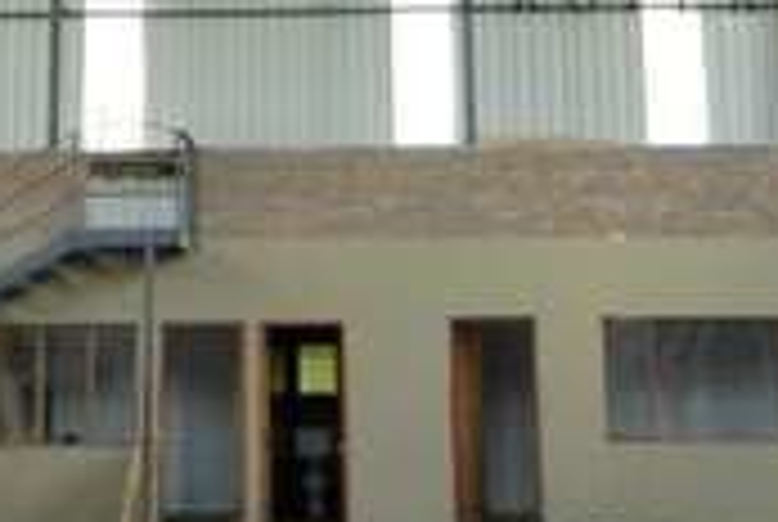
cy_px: 47
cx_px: 238
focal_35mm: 75
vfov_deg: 18.0
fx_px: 1624
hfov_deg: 26.7
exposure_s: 1/50
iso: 80
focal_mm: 4.5
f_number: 3.1
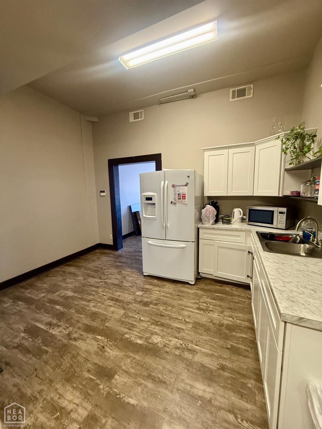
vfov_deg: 102.1
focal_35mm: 14
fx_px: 174
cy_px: 214
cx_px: 161
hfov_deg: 85.7
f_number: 2.2
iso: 320
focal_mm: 2.22
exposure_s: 1/60
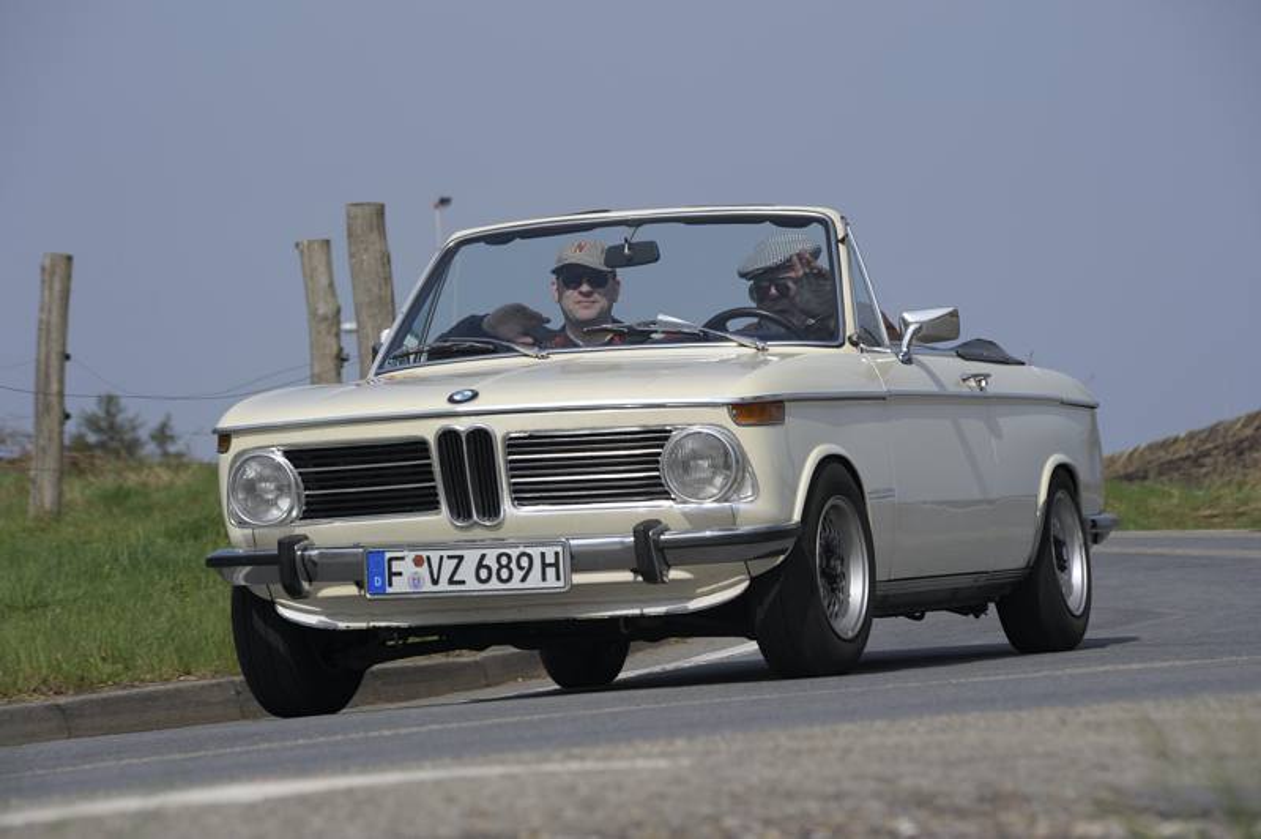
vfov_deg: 7.0
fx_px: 6825
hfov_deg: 10.6
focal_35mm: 195
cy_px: 420
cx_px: 630
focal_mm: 195
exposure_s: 1/400
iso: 200
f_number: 14
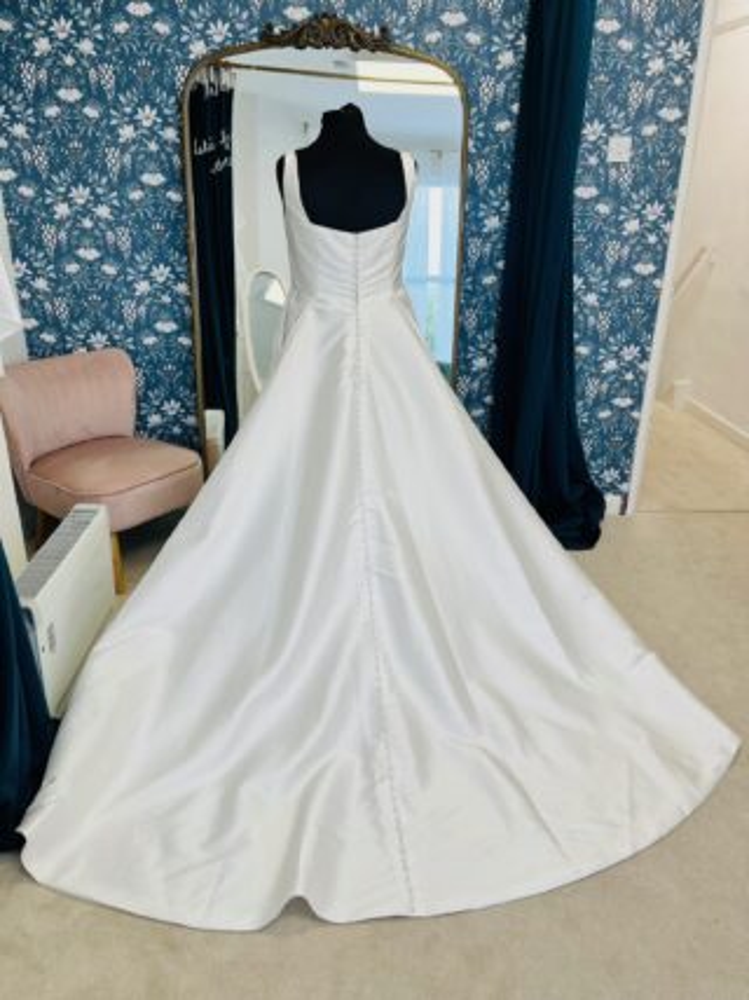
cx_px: 374
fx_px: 750
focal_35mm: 26
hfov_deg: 53.0
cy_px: 500
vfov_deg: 67.3
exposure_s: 1/113
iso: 32
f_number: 1.6
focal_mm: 5.1
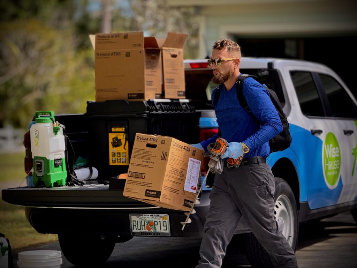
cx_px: 178
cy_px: 134
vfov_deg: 12.3
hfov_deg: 16.4
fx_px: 1238
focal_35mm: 120
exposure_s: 1/205
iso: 50
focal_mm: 15.66
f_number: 2.8
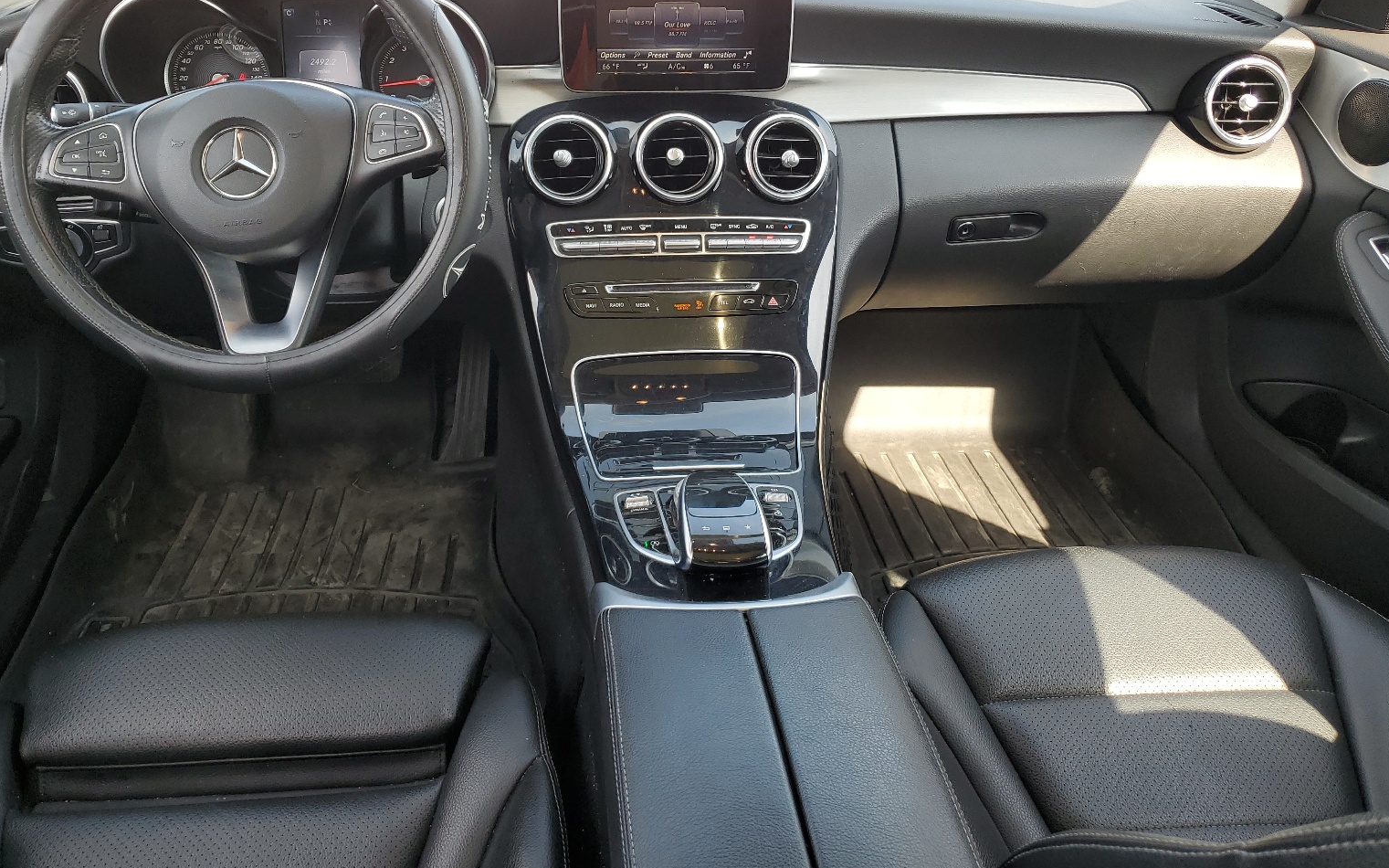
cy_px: 355
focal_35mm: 29
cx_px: 686
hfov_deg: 64.6
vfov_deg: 43.0
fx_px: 1098
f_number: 1.5
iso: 50
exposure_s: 1/192
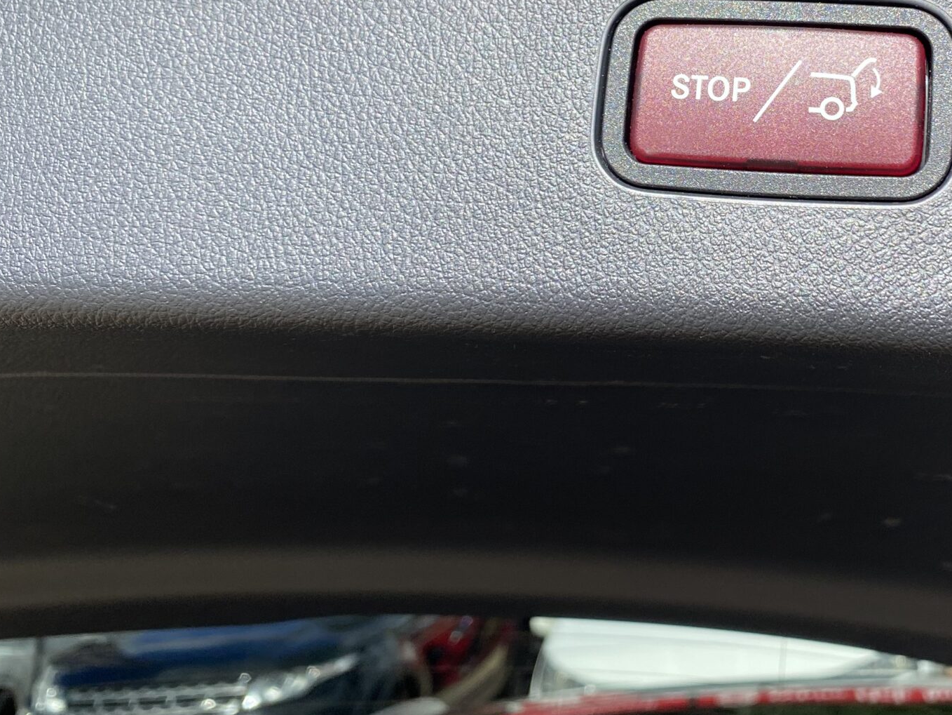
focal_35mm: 49
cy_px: 100
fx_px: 1348
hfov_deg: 37.6
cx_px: 754
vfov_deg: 28.7
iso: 32
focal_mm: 4.25
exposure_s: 1/1447
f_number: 1.8
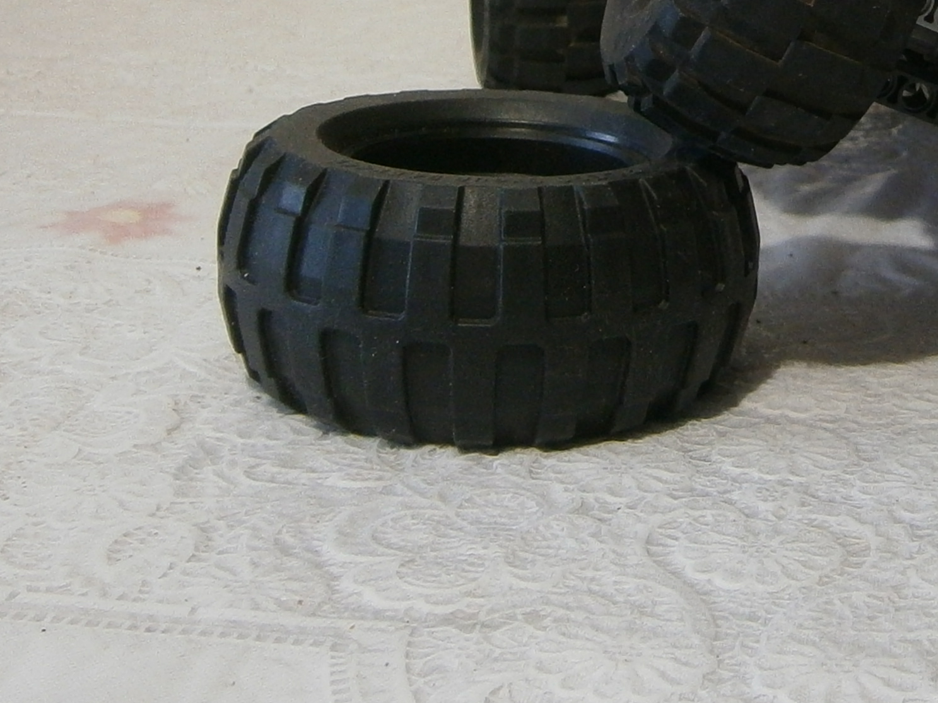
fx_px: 2032
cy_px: -50
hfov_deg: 25.1
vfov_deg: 18.9
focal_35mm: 75
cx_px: 867
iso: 125
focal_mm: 4.7
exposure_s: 1/5
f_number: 2.8
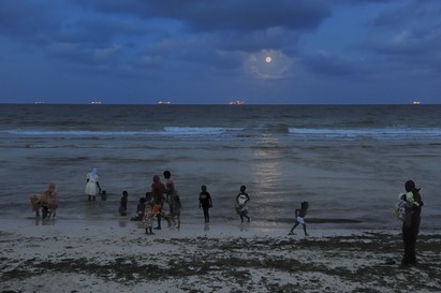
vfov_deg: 31.1
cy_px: 144
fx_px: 526
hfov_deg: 45.5
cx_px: 225
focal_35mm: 43
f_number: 4
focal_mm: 42
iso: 3200
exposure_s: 1/40
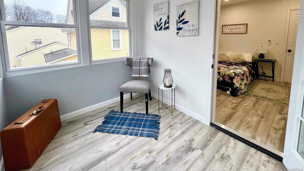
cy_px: 52
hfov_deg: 103.0
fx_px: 121
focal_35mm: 15
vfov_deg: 67.9
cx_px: 155
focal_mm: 1.57
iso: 80
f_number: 1.8
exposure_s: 1/120
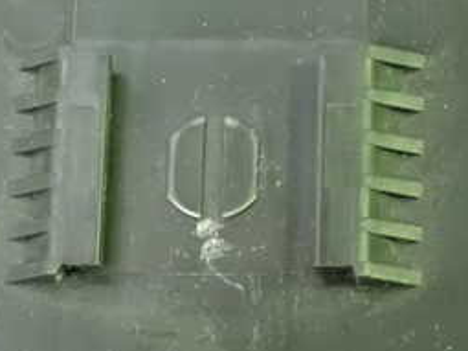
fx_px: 2608
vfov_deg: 7.7
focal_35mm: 193
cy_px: 204
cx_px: 202
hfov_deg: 10.3
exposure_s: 1/13
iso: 1600
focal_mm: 14.62
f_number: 4.3
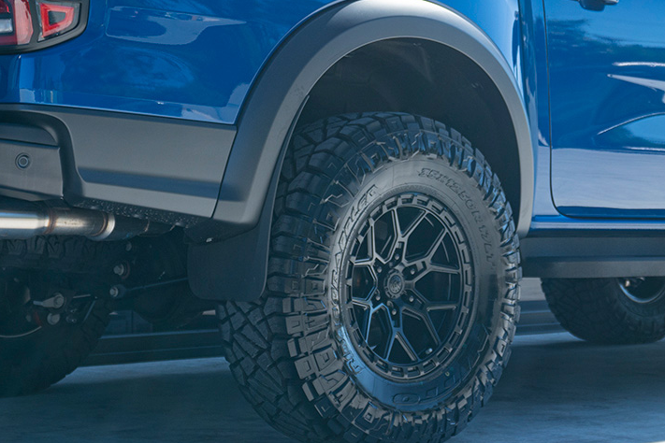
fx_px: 1404
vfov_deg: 17.8
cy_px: 80
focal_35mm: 76
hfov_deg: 26.6
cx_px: 346
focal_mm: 30
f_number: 4
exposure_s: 1/160
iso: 100
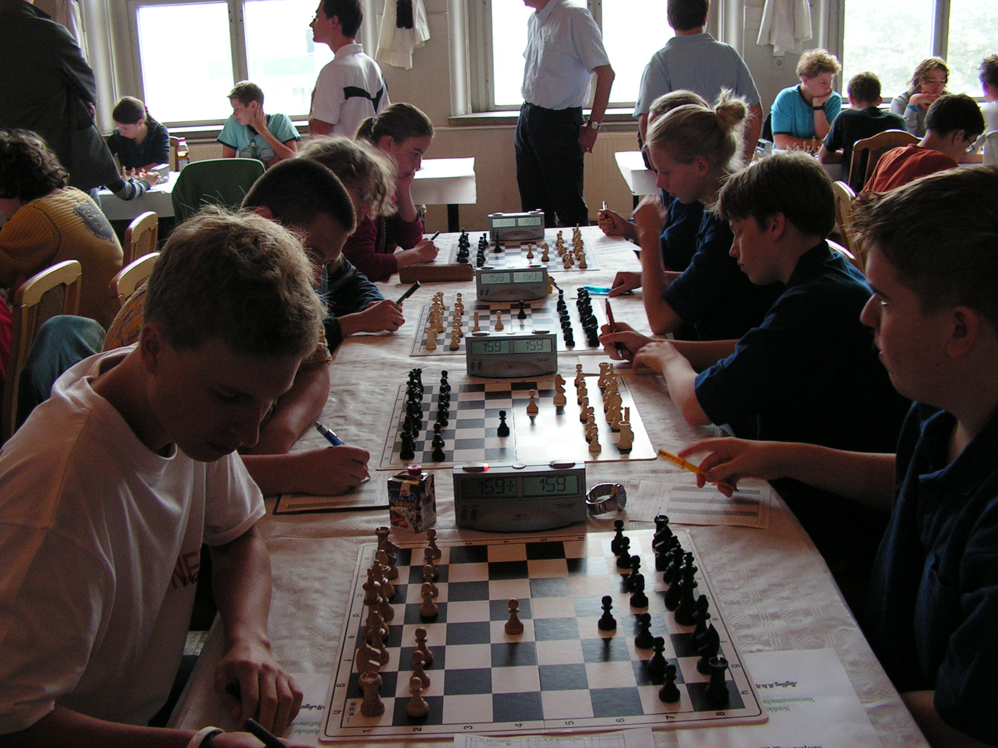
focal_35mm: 36
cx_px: 499
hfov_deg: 51.4
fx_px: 1038
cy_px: 374
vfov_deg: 39.7
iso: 160
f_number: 3.2
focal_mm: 6
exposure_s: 1/40
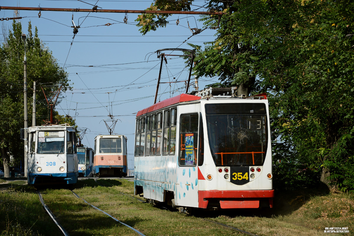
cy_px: 118
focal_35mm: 120
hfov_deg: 17.1
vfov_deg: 11.4
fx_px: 1180
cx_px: 177
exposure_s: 1/800
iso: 100
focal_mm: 80
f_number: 5.6
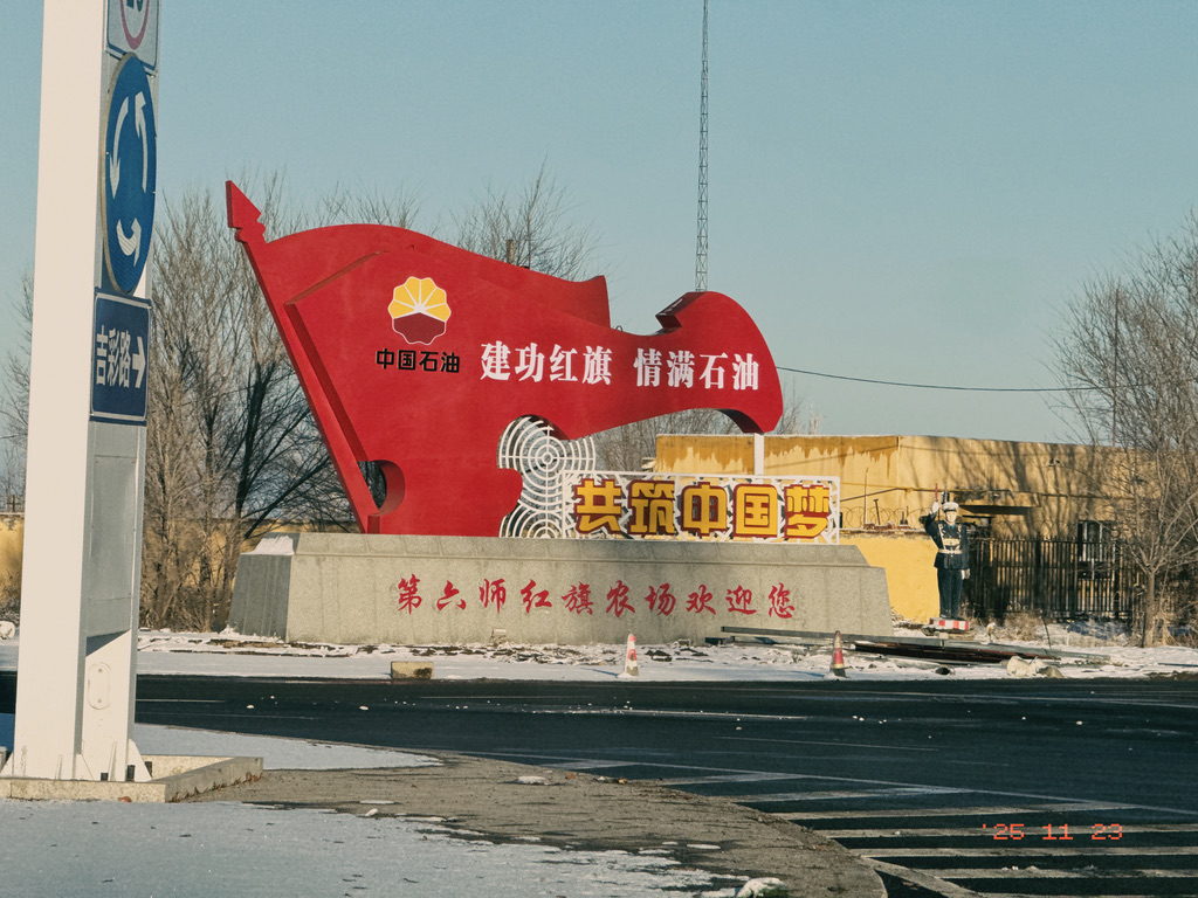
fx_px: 4153
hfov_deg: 16.4
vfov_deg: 12.3
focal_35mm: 120
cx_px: 599
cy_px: 449
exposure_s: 1/1080
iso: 50
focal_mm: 15.66
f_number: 2.8
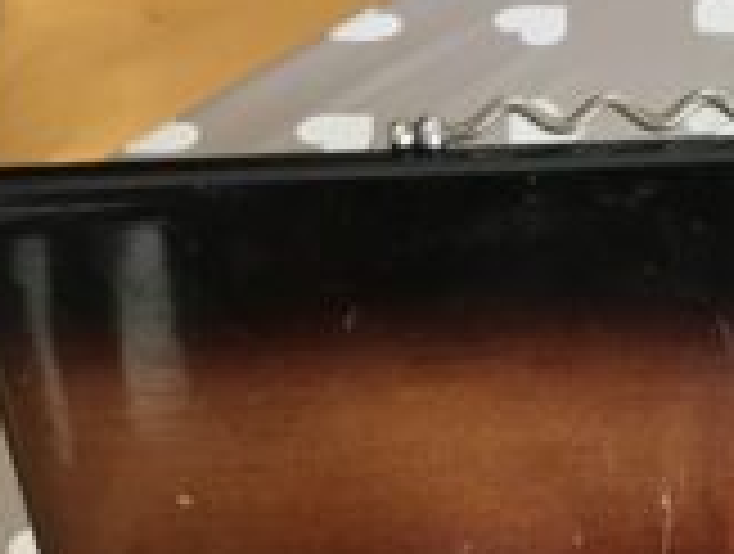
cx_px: 608
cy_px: 768
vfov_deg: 15.8
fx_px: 1870
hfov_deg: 21.9
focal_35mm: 88
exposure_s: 1/17
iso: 64
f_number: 1.8
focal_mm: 3.99
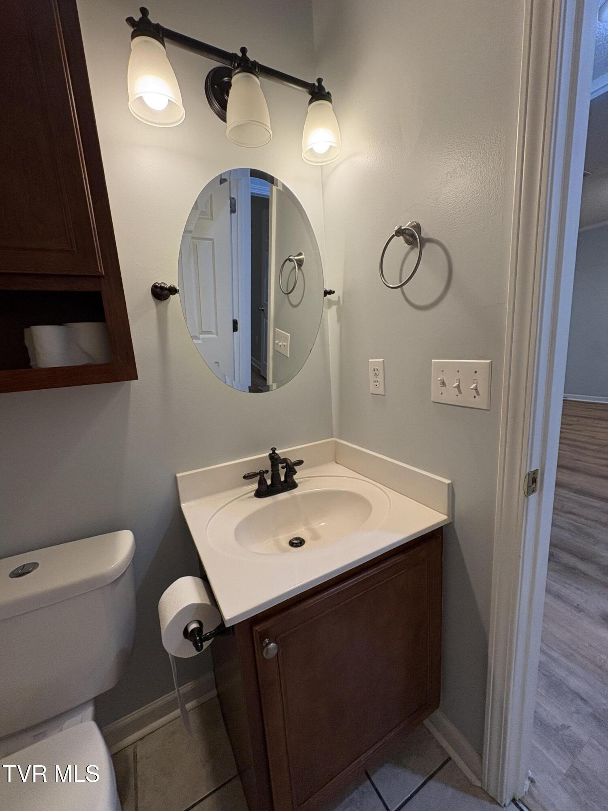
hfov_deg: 85.7
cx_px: 304
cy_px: 406
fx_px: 328
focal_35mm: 14
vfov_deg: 102.1
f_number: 2.2
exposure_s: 1/120
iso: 200
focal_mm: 2.22
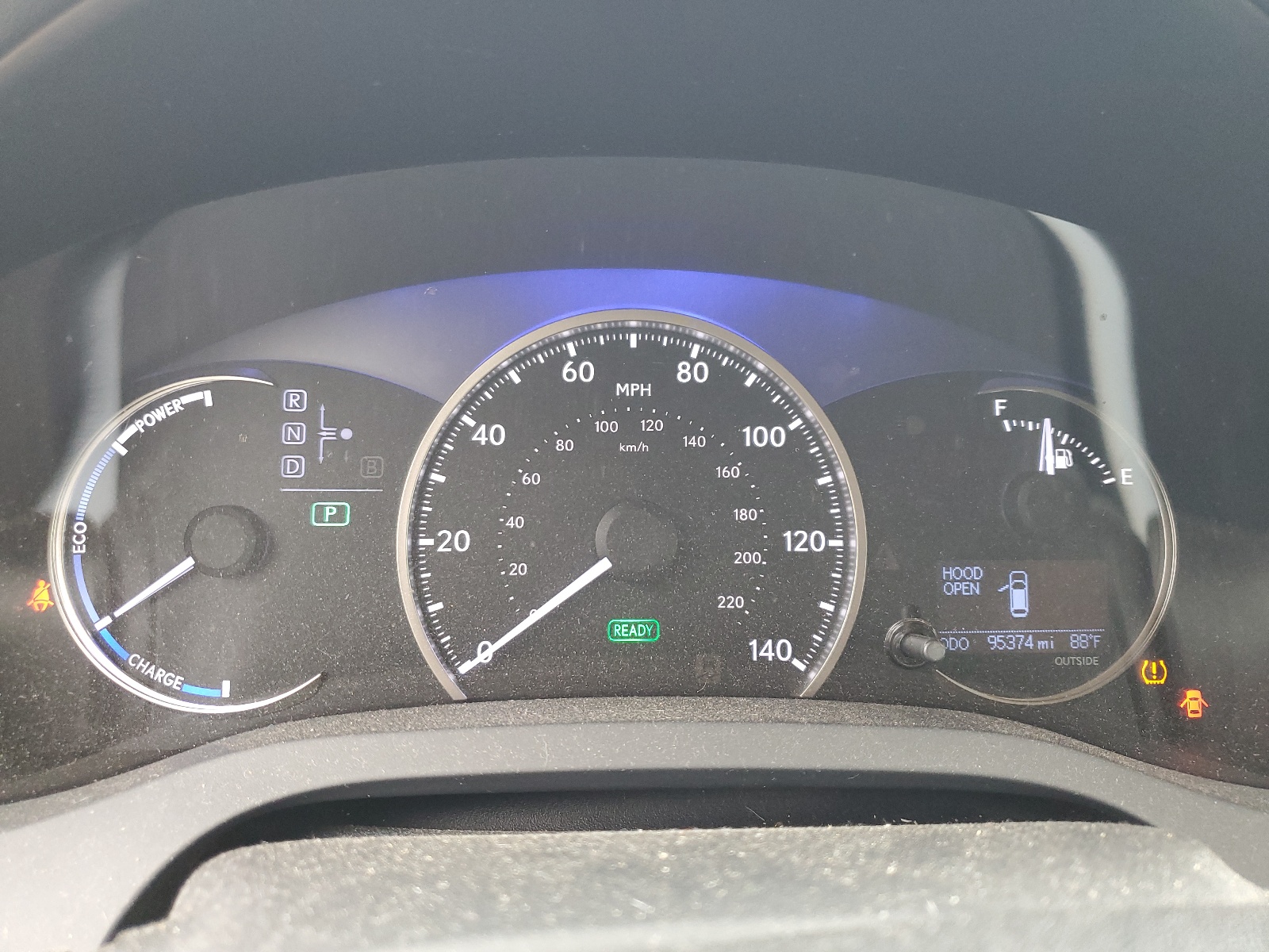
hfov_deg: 67.3
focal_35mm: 26
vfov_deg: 53.1
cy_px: 476
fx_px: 953
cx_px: 634
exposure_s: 1/60.2
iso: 142
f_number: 1.5
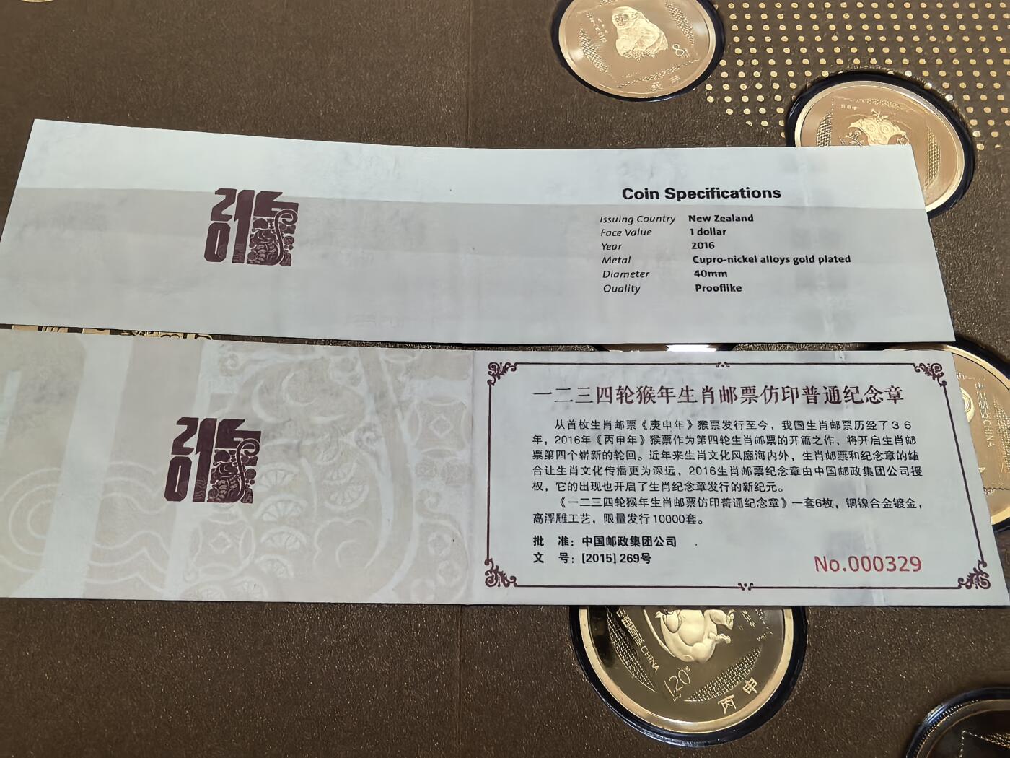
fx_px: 700
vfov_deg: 56.8
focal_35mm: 24
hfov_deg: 71.6
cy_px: 379
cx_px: 505
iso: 400
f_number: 2.2
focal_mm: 1.68
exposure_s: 1/25
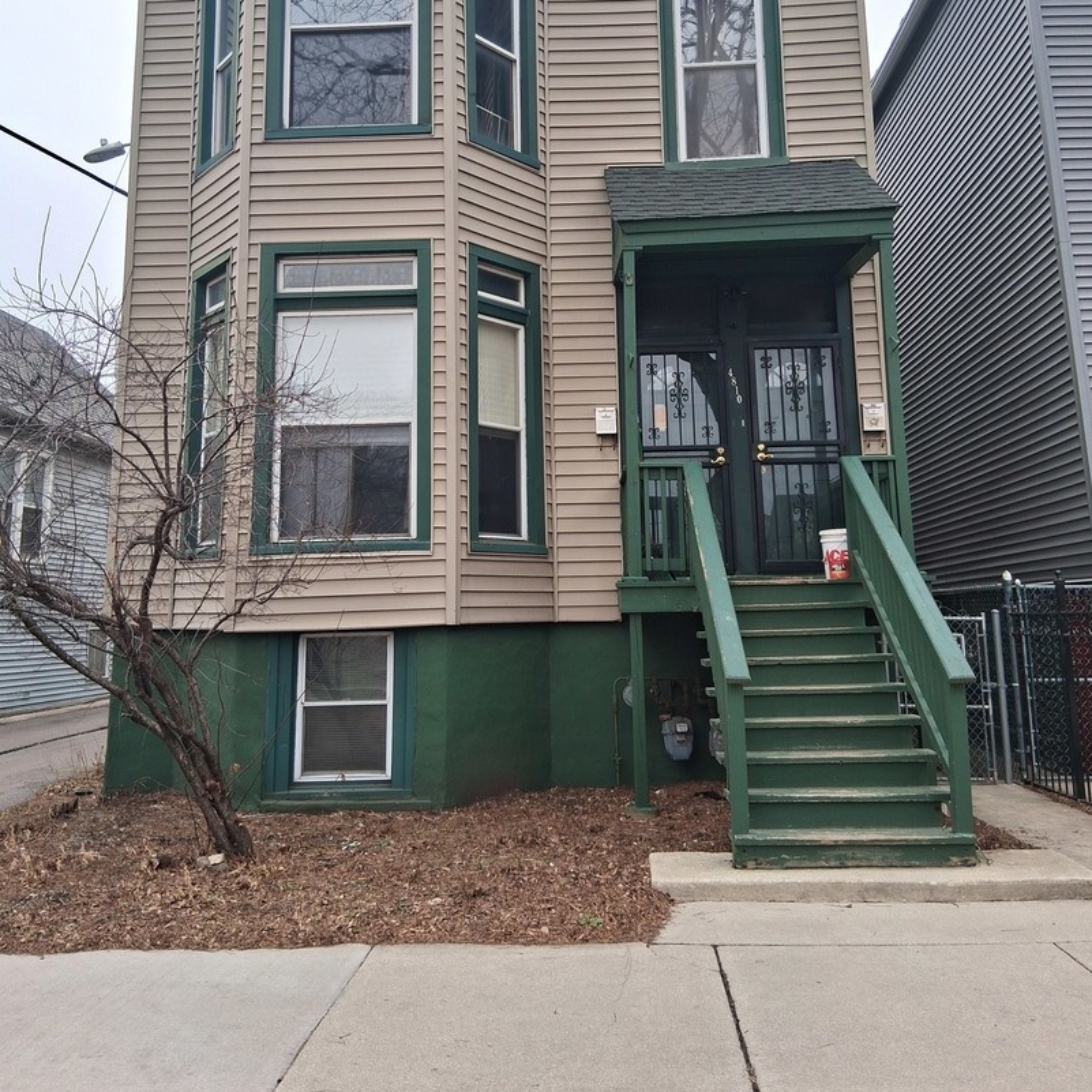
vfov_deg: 52.0
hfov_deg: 52.5
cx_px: 549
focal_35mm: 31
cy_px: 408
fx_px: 1106
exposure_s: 1/222
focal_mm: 3.98
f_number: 1.8
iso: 25
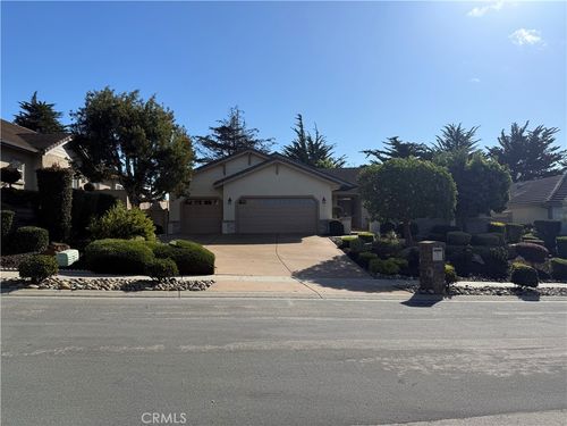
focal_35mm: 24
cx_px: 284
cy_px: 213
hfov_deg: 71.6
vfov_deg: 56.8
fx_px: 393
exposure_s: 1/5714
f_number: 1.78
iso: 80
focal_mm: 6.76
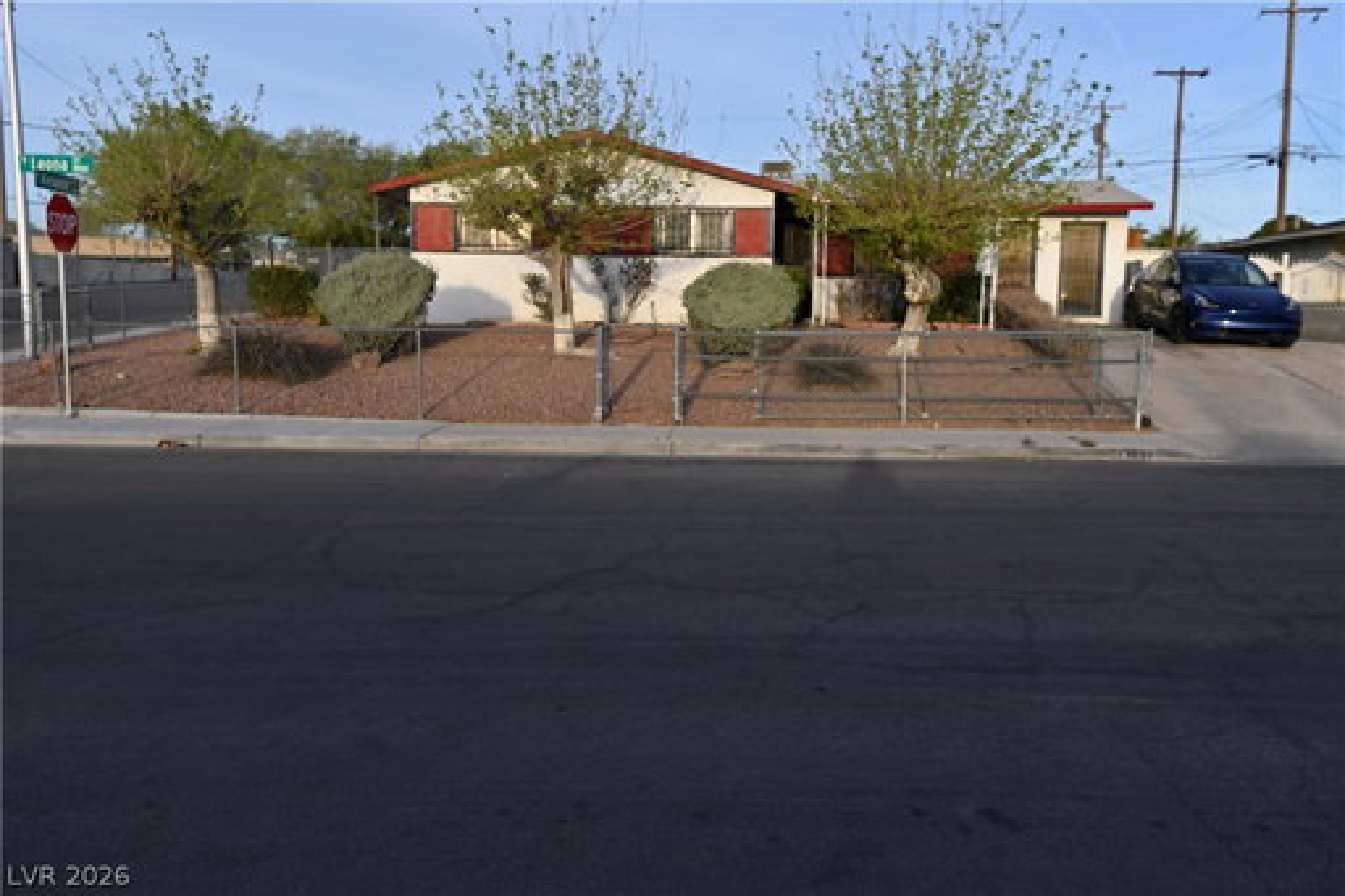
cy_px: 448
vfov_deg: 43.6
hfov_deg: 61.9
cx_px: 672
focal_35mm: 30
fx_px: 1120
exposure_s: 1/640
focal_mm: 30
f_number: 4
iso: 100
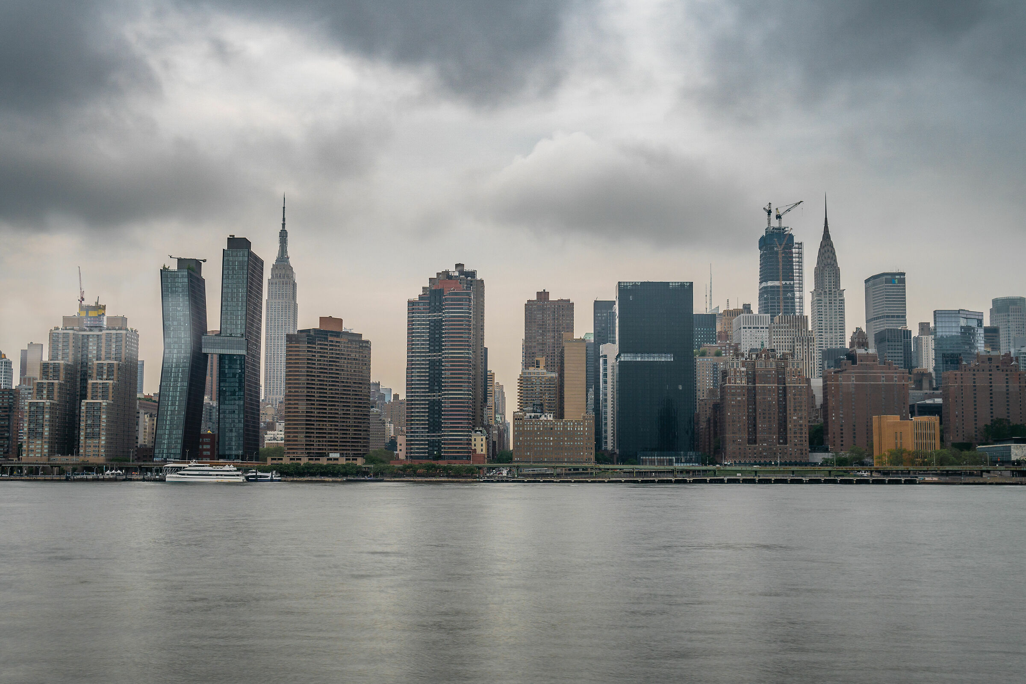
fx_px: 1282
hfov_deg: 43.6
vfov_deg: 29.9
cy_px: 342
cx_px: 513
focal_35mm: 45
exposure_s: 2
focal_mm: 30
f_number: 7.1
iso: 100
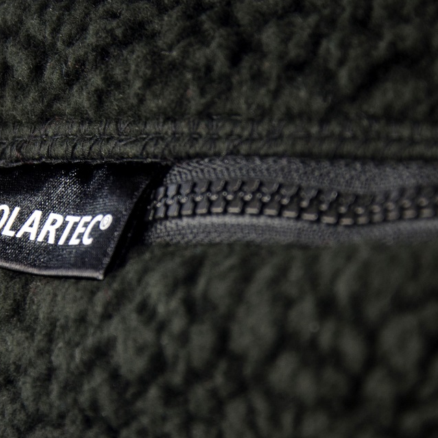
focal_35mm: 209
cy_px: 187
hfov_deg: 8.4
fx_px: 2992
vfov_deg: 8.4
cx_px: 219
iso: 200
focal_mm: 70
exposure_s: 1/40
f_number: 5.3
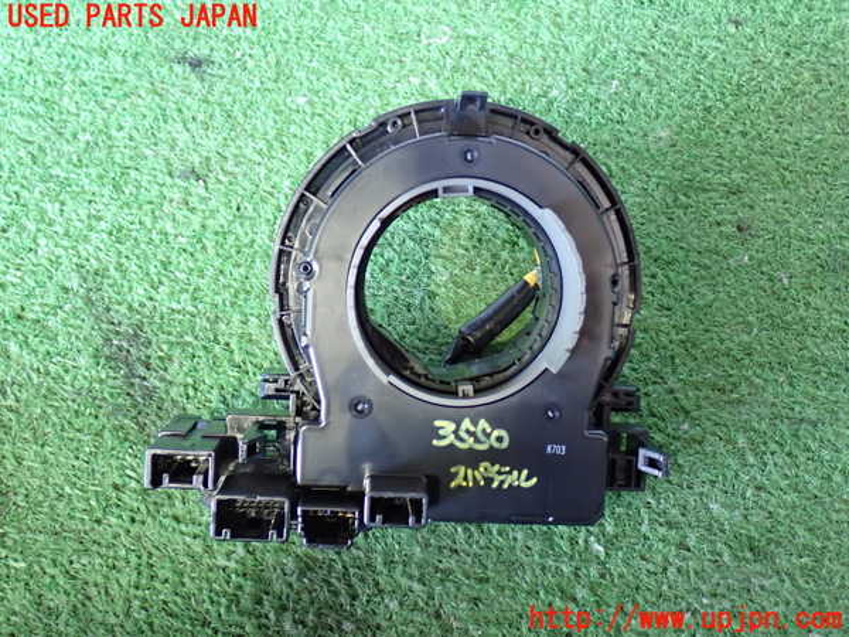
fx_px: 932
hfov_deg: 49.0
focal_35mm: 38
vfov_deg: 37.7
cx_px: 424
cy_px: 318
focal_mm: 6.83
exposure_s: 1/40
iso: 800
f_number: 2.7
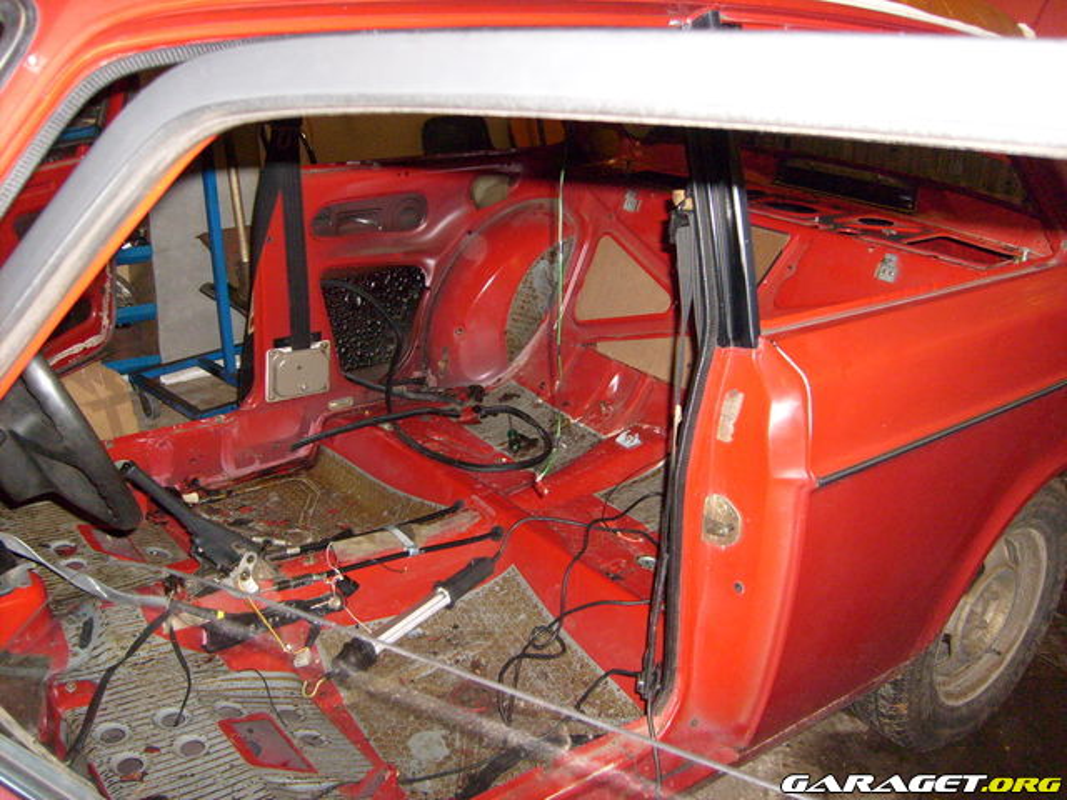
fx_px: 1079
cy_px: 400
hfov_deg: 52.6
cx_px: 534
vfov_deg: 40.7
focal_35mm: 35
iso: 200
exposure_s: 1/45
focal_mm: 5.8
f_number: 2.8
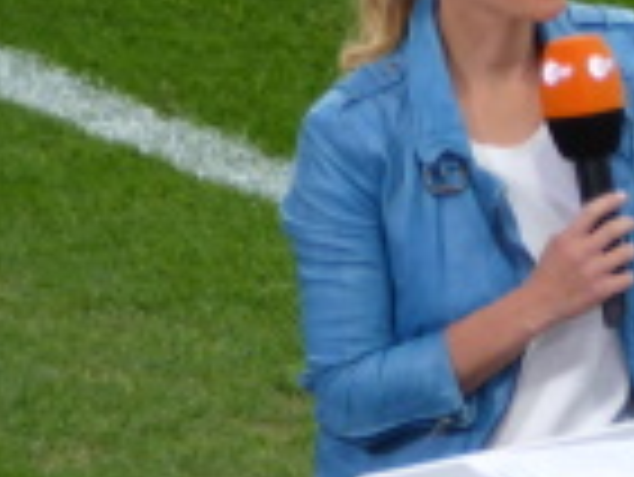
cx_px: 958
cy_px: 392
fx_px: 42033
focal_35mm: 2293
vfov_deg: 0.6
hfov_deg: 0.9
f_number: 6.4
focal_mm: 129
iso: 320
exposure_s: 1/125
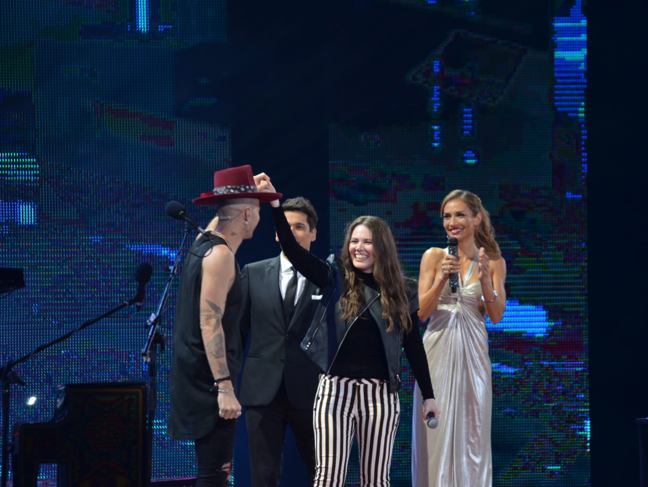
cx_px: 333
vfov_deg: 4.8
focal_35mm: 310
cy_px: 245
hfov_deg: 6.4
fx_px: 5796
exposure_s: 1/125
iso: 800
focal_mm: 175
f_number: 5.3
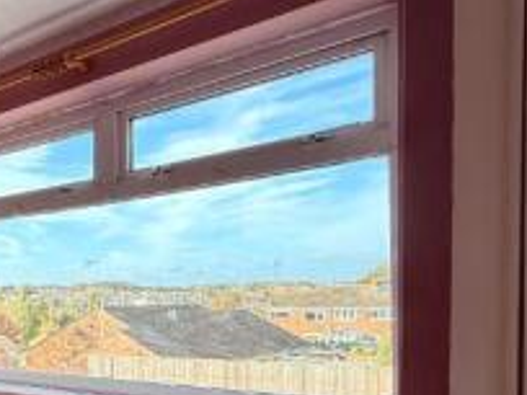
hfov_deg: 34.1
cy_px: 314
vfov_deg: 34.9
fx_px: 609
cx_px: -151
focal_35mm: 40
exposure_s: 1/121
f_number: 2.2
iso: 80
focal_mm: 2.22
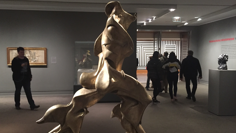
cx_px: 109
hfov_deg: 58.0
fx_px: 213
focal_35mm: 34
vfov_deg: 34.6
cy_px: 70
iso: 320
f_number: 2.2
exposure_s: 1/15
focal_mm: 4.15
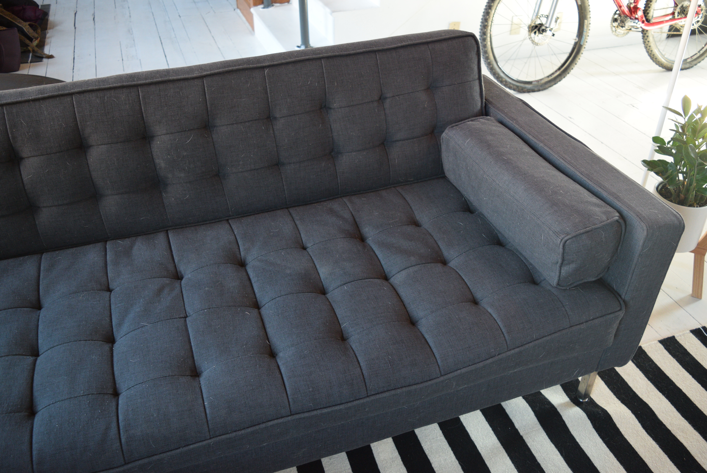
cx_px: 354
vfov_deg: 40.0
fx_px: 649
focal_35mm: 33
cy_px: 236
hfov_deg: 57.2
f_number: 3.8
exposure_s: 1/60
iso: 900
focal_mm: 22
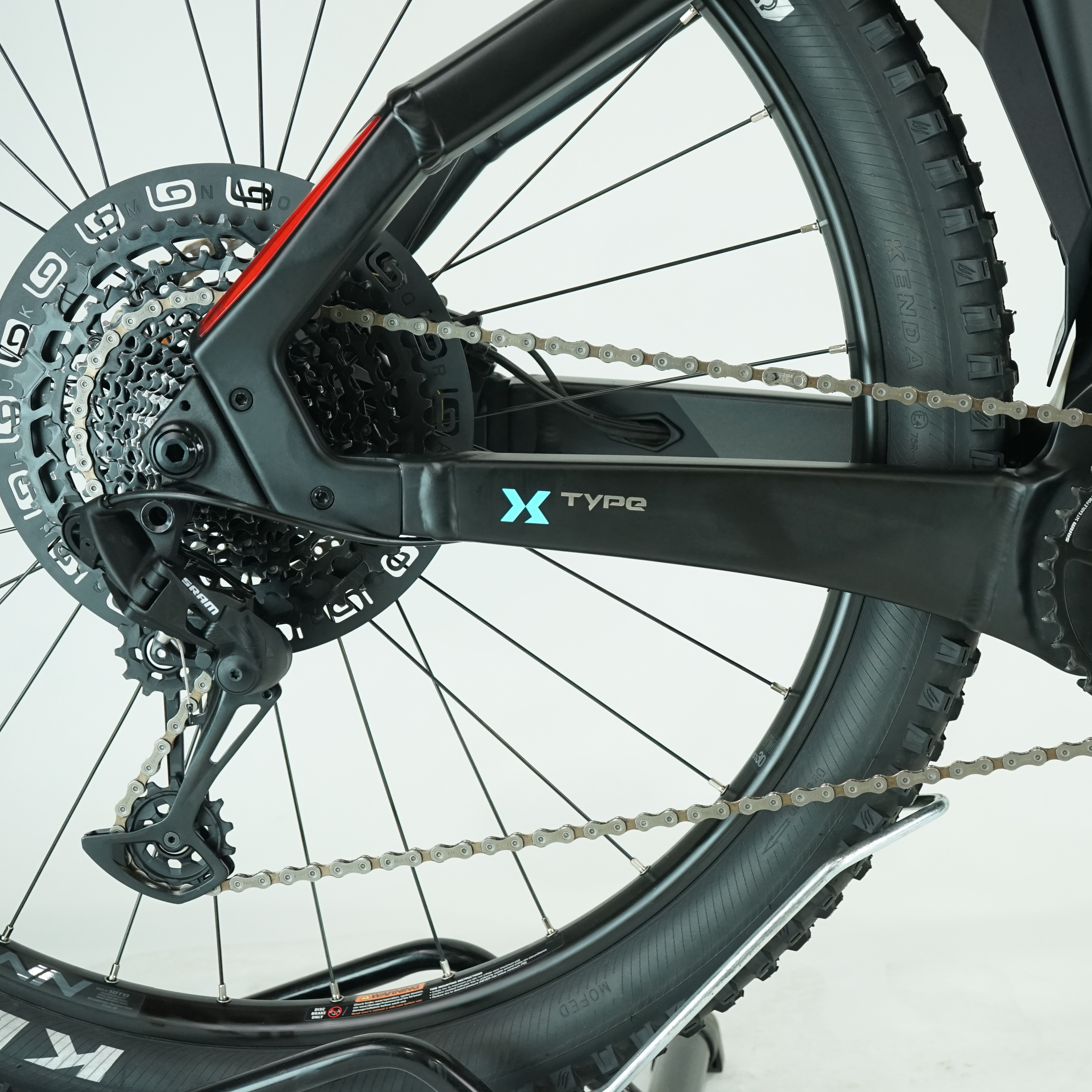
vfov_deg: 27.3
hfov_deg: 26.9
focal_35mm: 63
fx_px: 2248
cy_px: 547
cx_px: 823
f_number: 5.6
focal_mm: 49
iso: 1600
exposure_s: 1/200
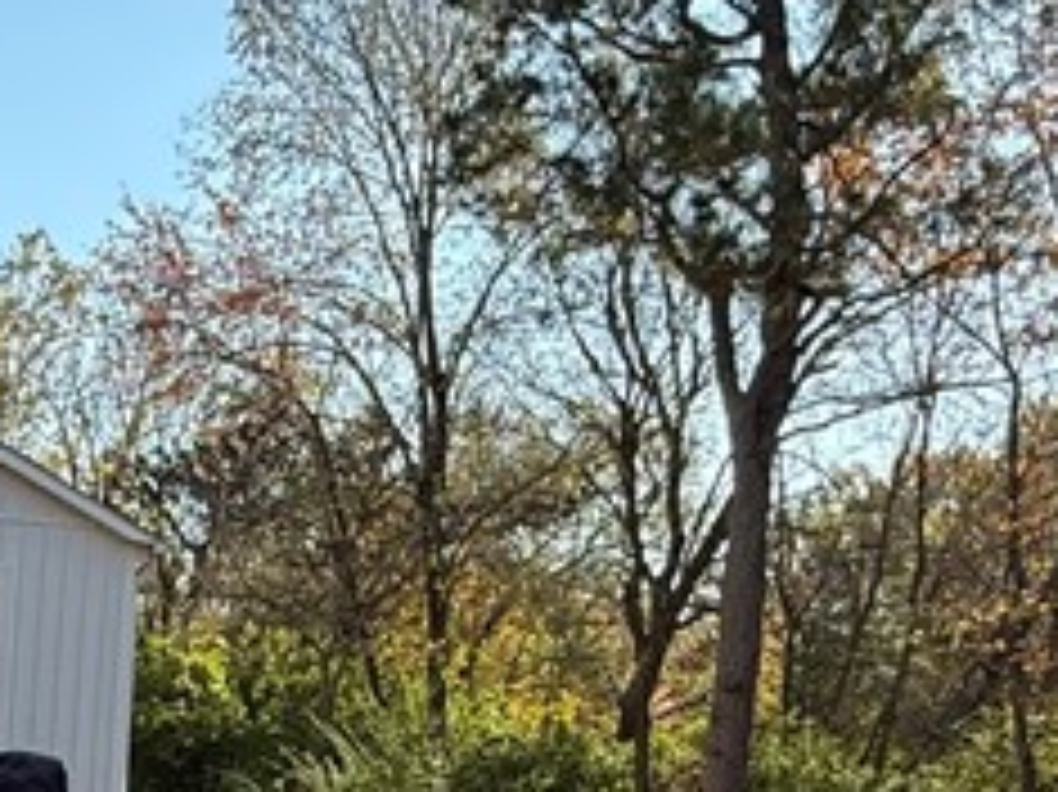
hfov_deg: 30.1
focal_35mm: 61
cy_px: 900
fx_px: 1863
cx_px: 77
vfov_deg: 22.5
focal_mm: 2.22
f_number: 2.2
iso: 64
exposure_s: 1/461
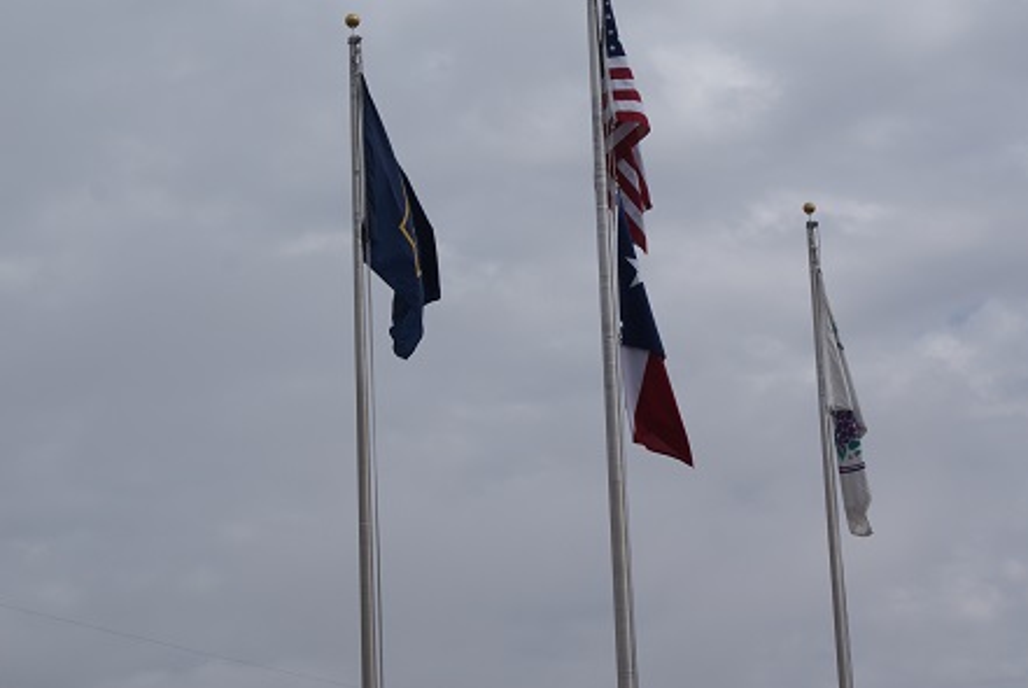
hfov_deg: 20.0
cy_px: 347
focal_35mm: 102
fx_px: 2915
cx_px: 527
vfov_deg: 13.5
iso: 100
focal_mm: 60
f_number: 9
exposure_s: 1/500
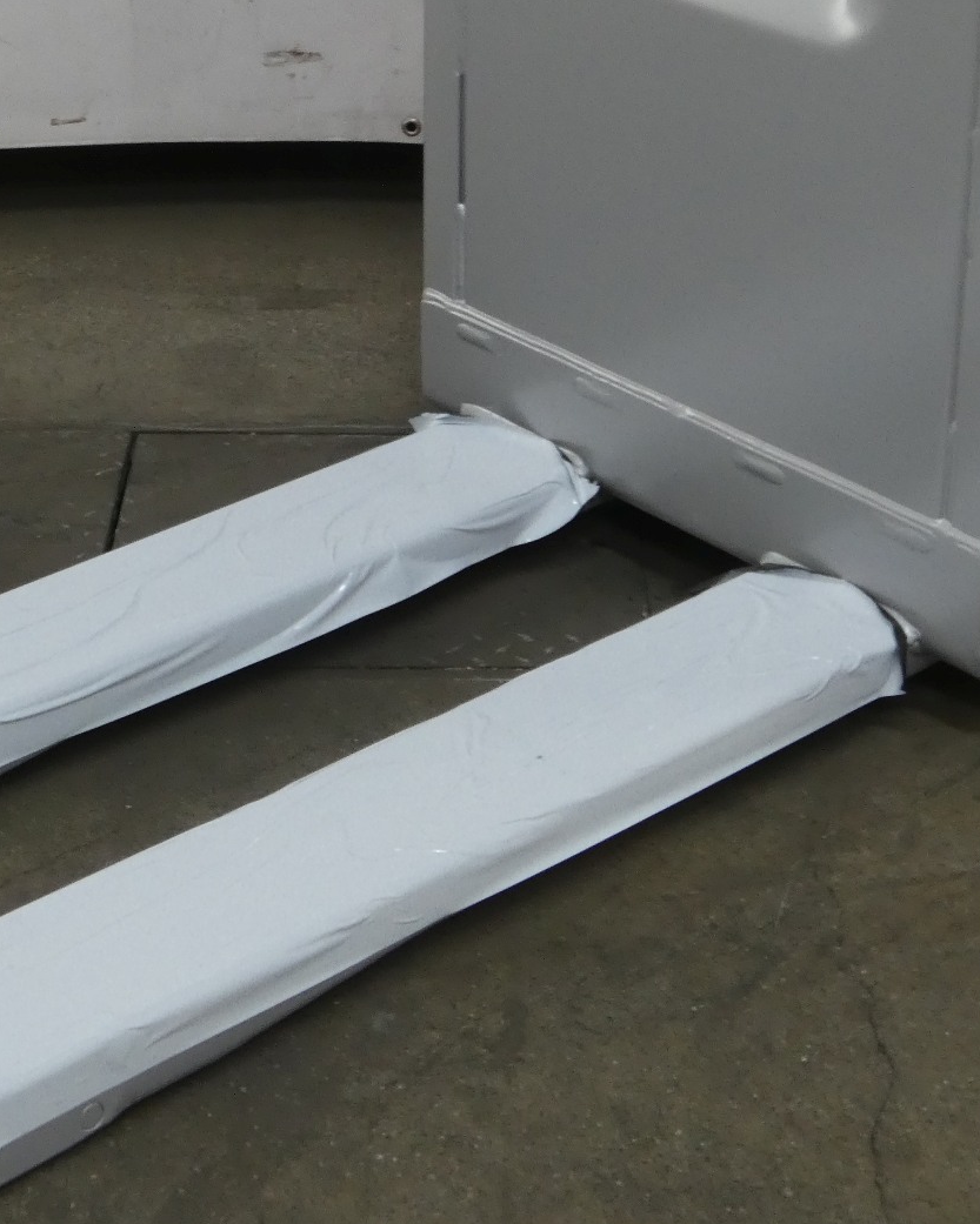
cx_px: 393
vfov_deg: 23.1
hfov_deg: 18.9
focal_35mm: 81
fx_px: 2936
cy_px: 181
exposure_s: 1/80
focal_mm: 6.5
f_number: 3.5
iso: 320
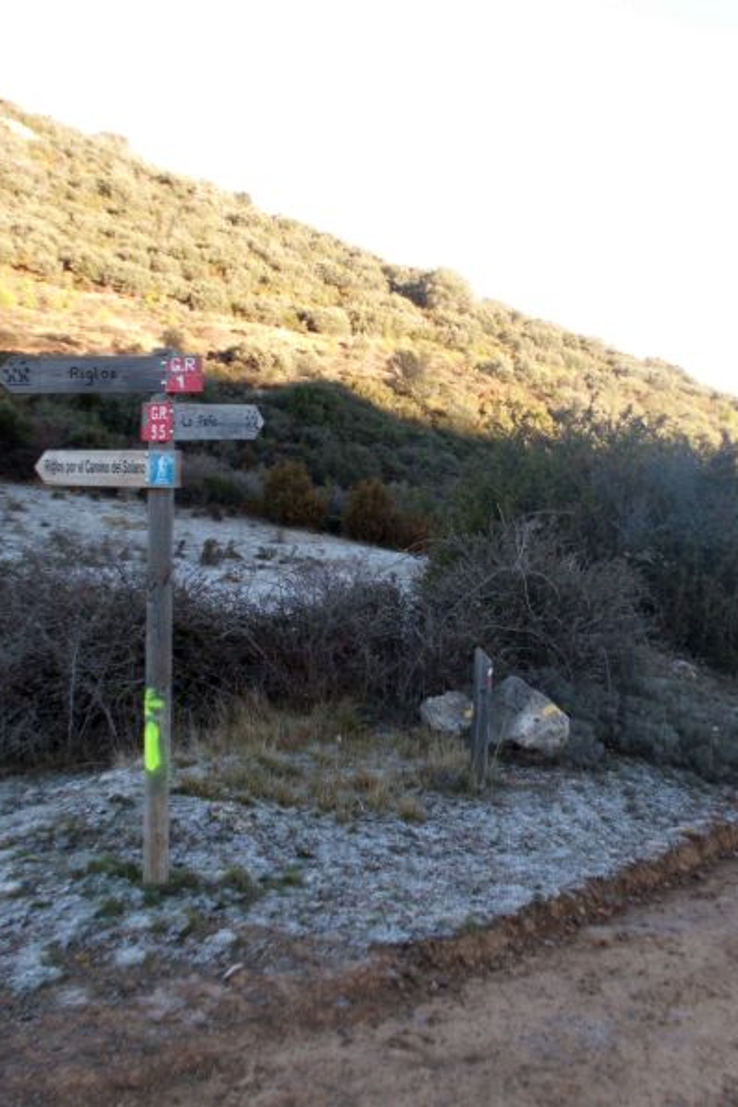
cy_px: 553
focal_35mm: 46
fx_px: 1414
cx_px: 486
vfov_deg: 42.7
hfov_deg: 29.1
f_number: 3.6
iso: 100
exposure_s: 1/100
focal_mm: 6
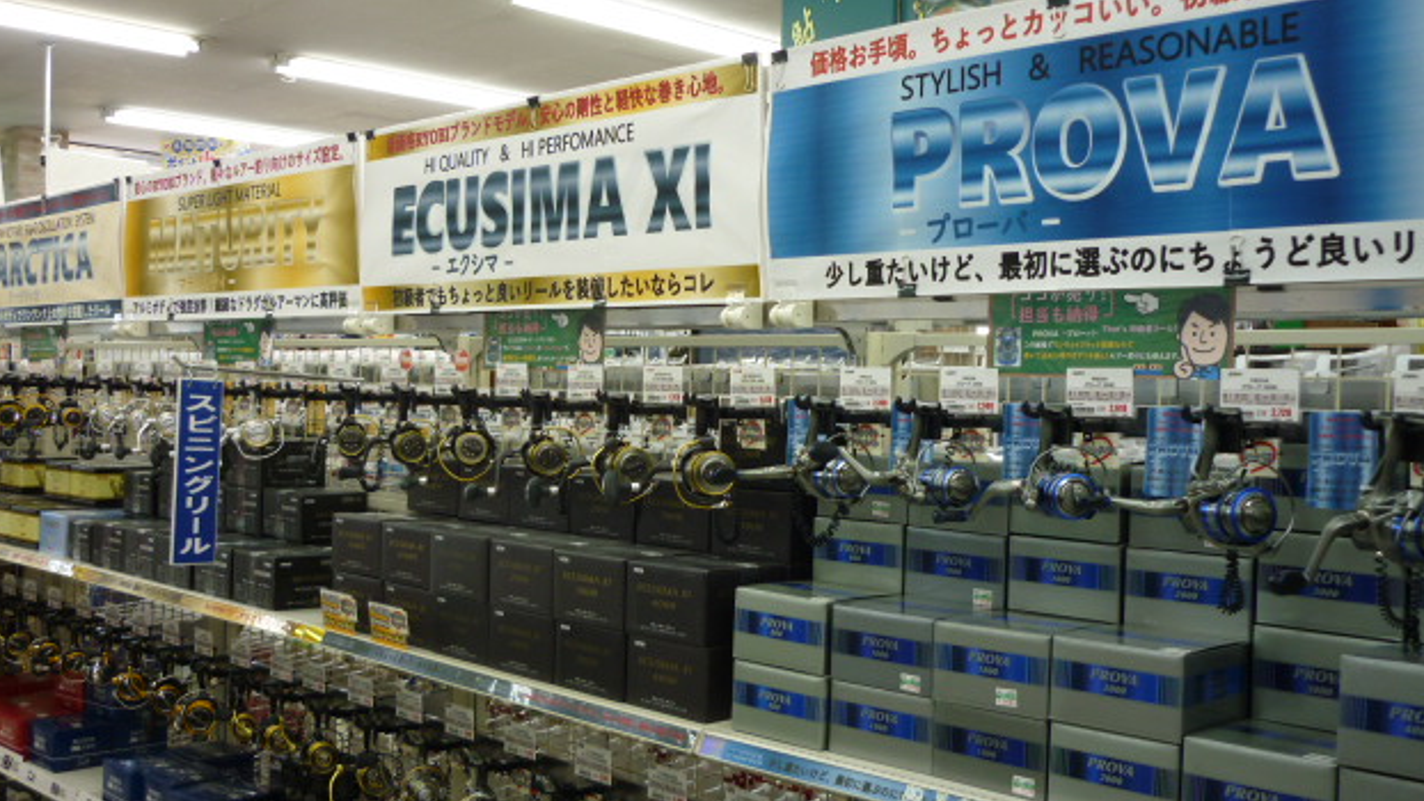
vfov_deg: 32.0
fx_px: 1397
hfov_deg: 54.0
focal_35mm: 37
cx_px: 696
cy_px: 419
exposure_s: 1/50
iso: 80
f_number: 2.8
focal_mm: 5.5
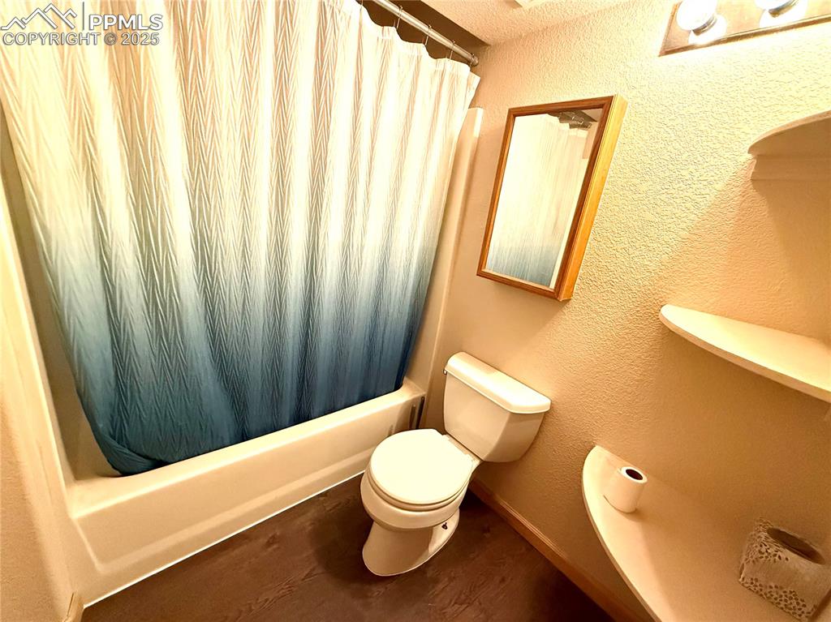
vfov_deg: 85.6
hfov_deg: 102.1
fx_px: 336
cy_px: 311
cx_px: 416
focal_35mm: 14
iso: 800
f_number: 2.2
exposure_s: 1/60
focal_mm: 2.22
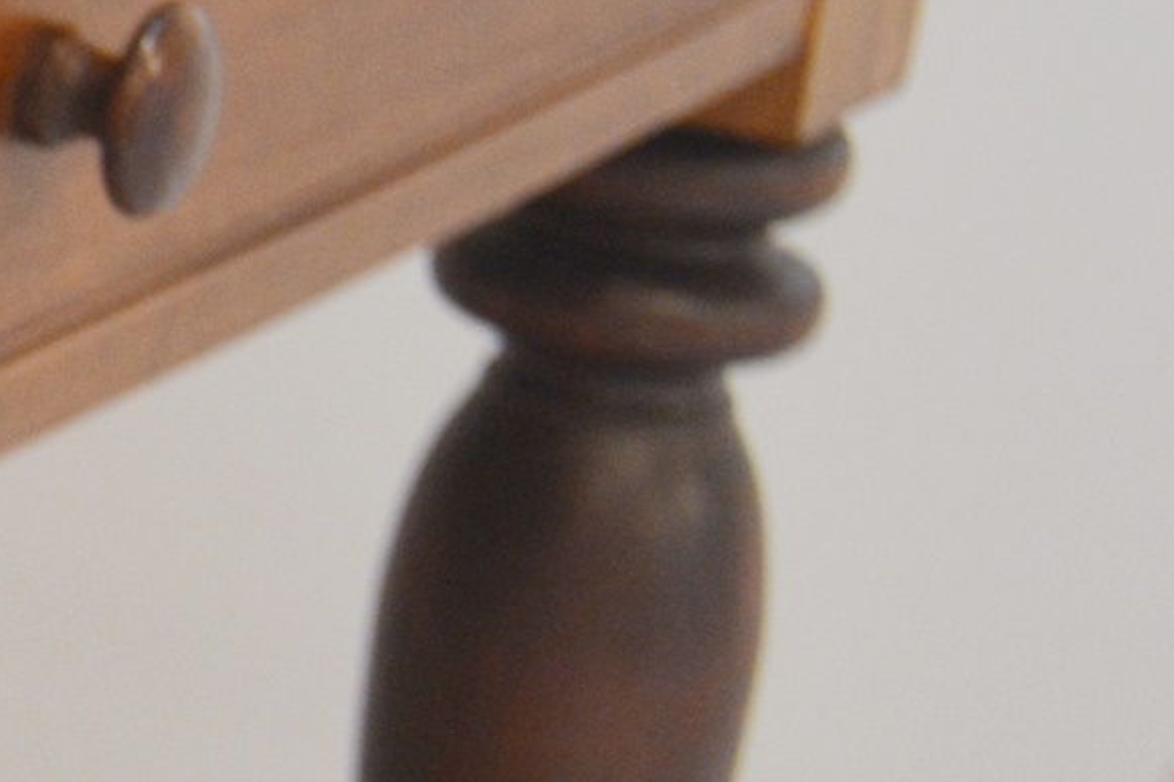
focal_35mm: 200
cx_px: -1330
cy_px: 545
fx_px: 6525
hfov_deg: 9.5
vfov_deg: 6.9
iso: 800
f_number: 4.2
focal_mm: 31
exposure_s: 1/60
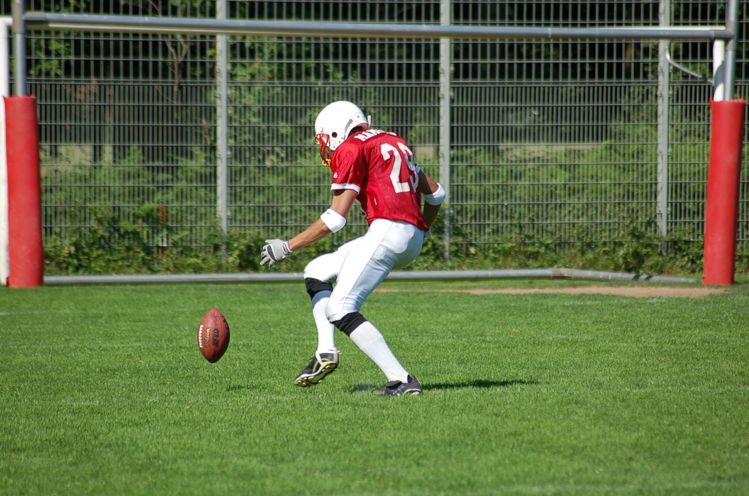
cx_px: 374
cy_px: 248
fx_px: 6074
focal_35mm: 292
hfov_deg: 7.1
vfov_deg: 4.7
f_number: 5
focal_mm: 195
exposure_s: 1/1000
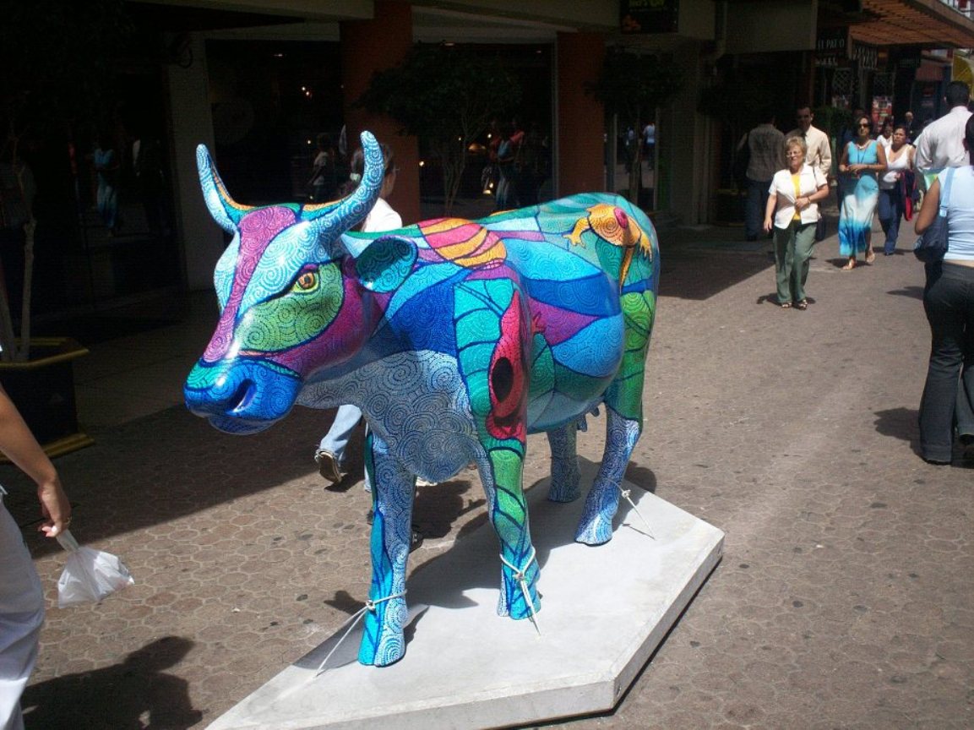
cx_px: 487
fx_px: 1013
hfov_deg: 51.4
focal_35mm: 36
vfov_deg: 39.6
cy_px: 365
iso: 100
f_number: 4.5
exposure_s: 1/561
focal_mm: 6
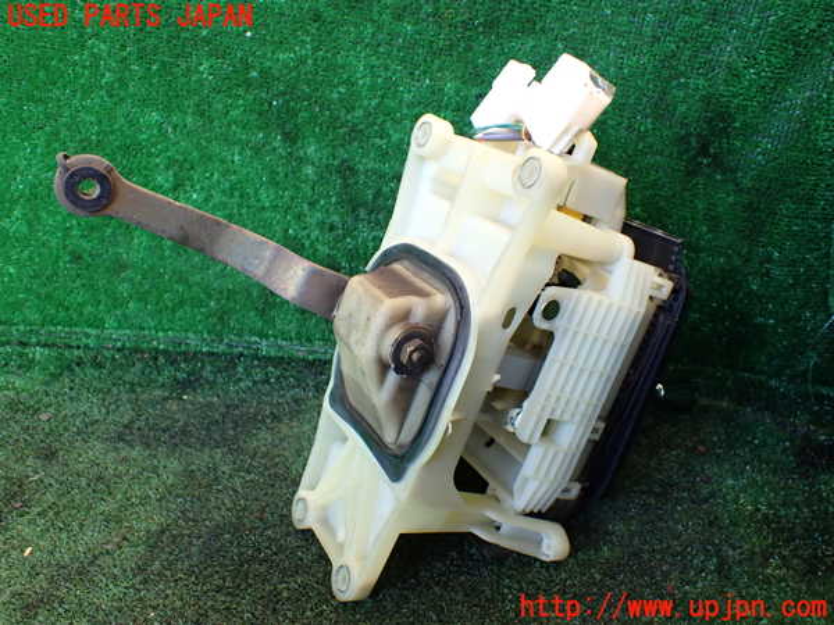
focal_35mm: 30
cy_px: 312
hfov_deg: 60.0
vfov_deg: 46.8
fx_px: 723
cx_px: 417
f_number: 2.3
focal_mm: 5.4
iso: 250
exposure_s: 1/125
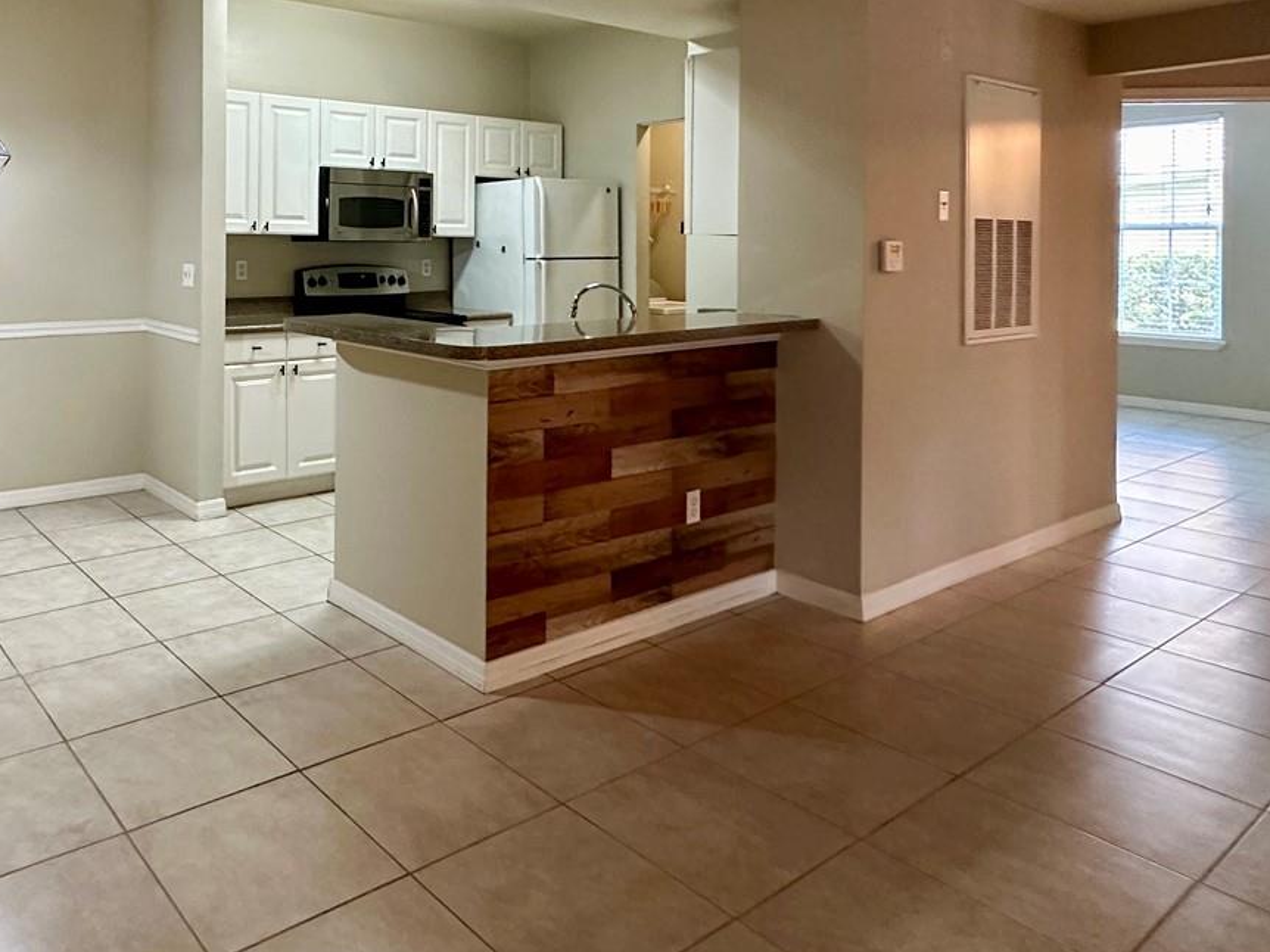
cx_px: 330
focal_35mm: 26
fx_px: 954
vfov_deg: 51.0
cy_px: 246
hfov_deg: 63.7
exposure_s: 1/60
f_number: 2.2
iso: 500
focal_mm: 2.22
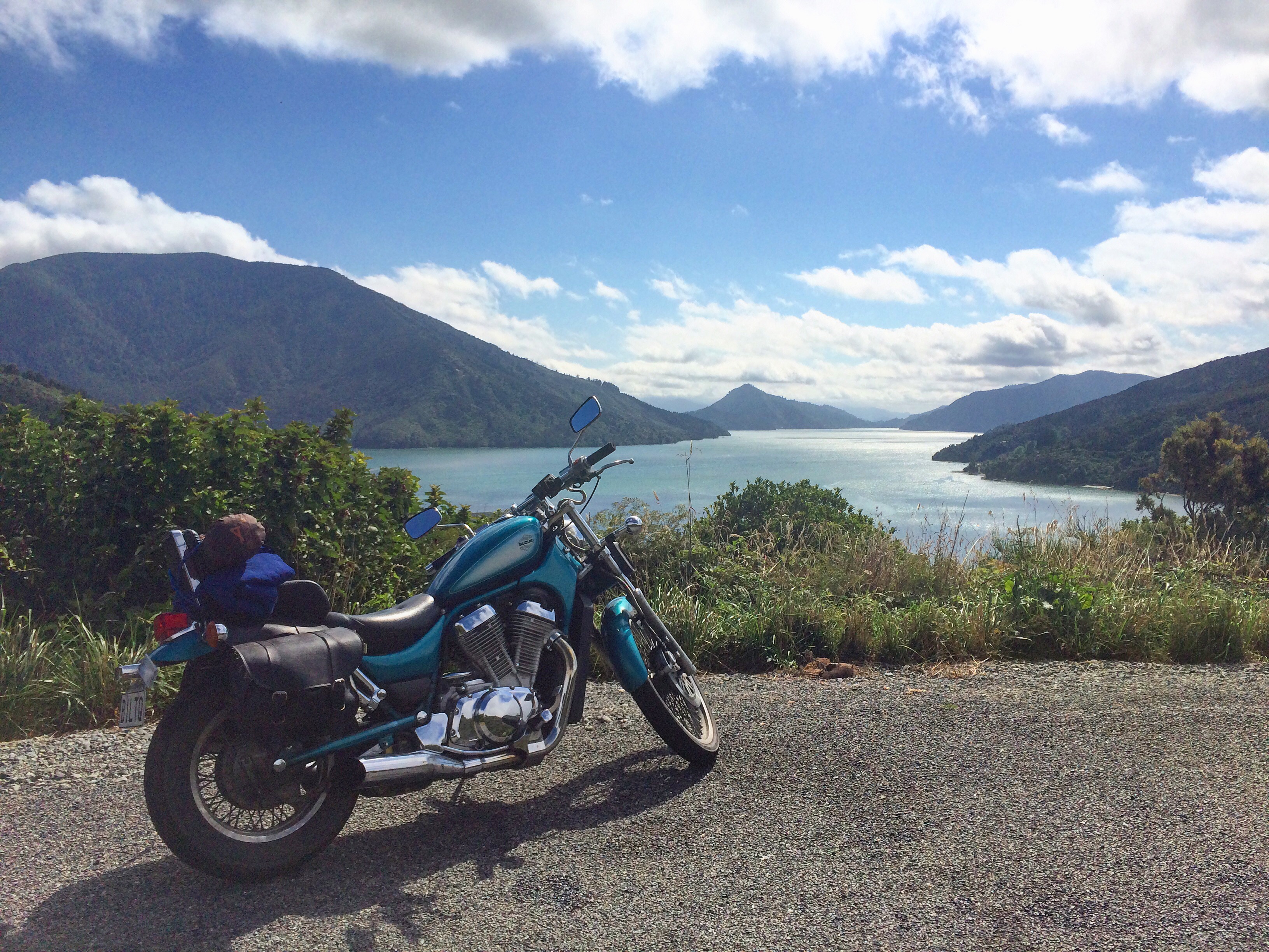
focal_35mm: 29
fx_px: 1063
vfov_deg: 48.2
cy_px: 476
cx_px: 634
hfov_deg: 61.7
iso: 40
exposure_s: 1/5882
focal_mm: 4.15
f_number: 2.2
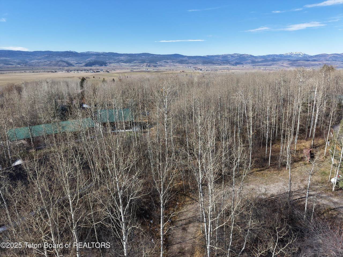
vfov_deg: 56.8
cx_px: 172
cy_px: 128
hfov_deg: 71.6
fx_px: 238
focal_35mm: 24
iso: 150
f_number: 1.8
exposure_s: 1/3000
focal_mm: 8.67
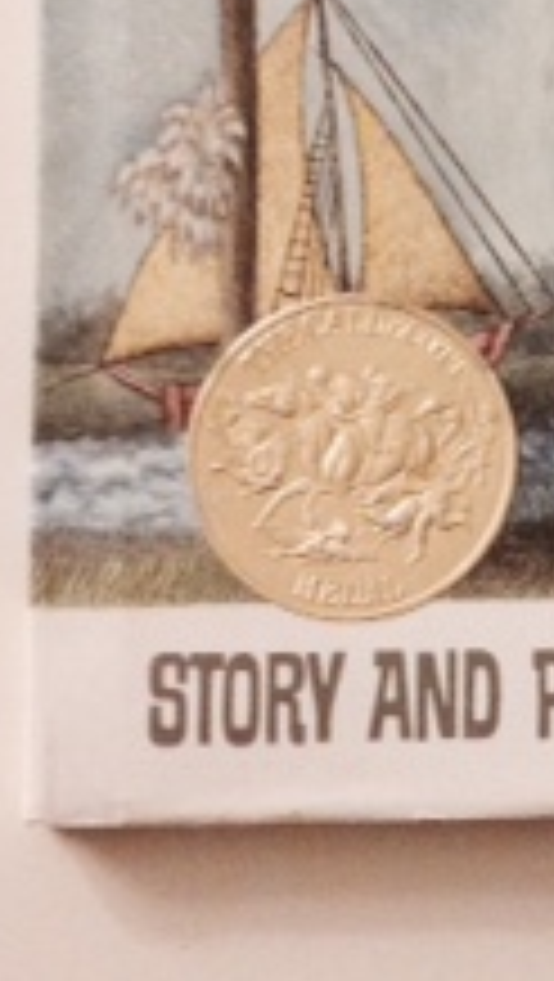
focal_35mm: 112
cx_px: 851
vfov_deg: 19.1
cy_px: 342
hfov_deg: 10.4
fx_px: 2918
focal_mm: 4.28
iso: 320
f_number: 2.4
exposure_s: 1/20
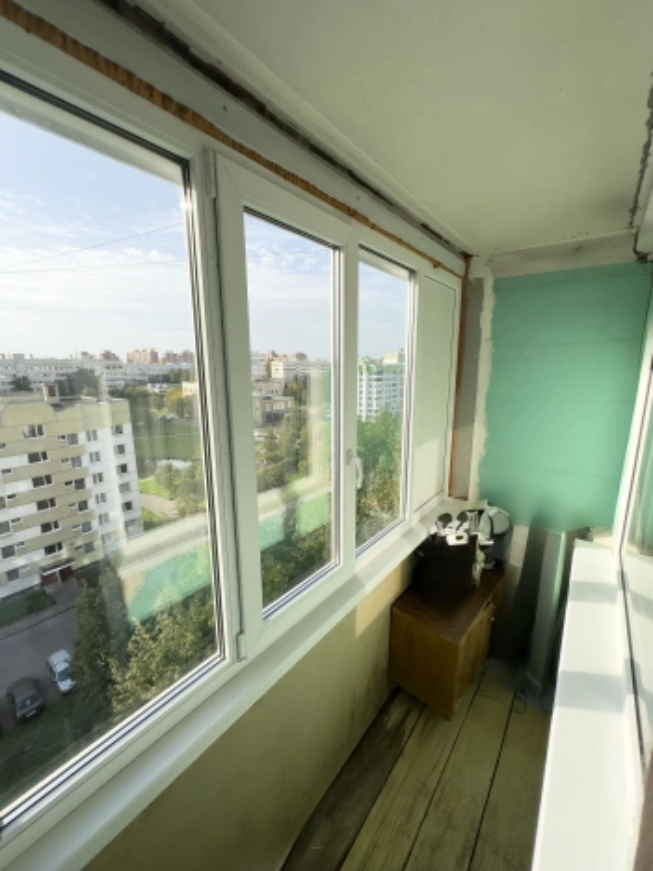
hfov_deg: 85.7
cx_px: 326
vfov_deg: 102.1
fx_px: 352
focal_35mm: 14
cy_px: 436
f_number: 2.2
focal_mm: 2.22
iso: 50
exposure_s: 1/1200
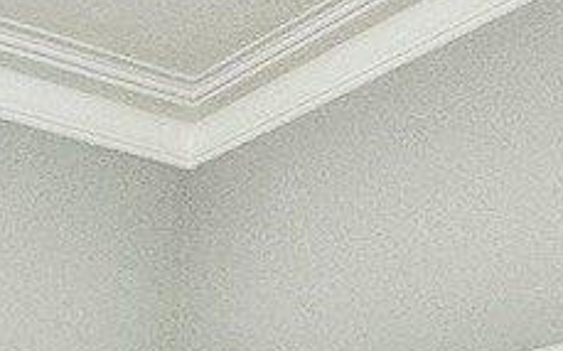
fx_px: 1273
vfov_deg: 12.1
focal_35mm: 83
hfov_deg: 21.4
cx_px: -258
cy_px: 874
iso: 125
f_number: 2.2
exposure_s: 1/120
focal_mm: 2.22
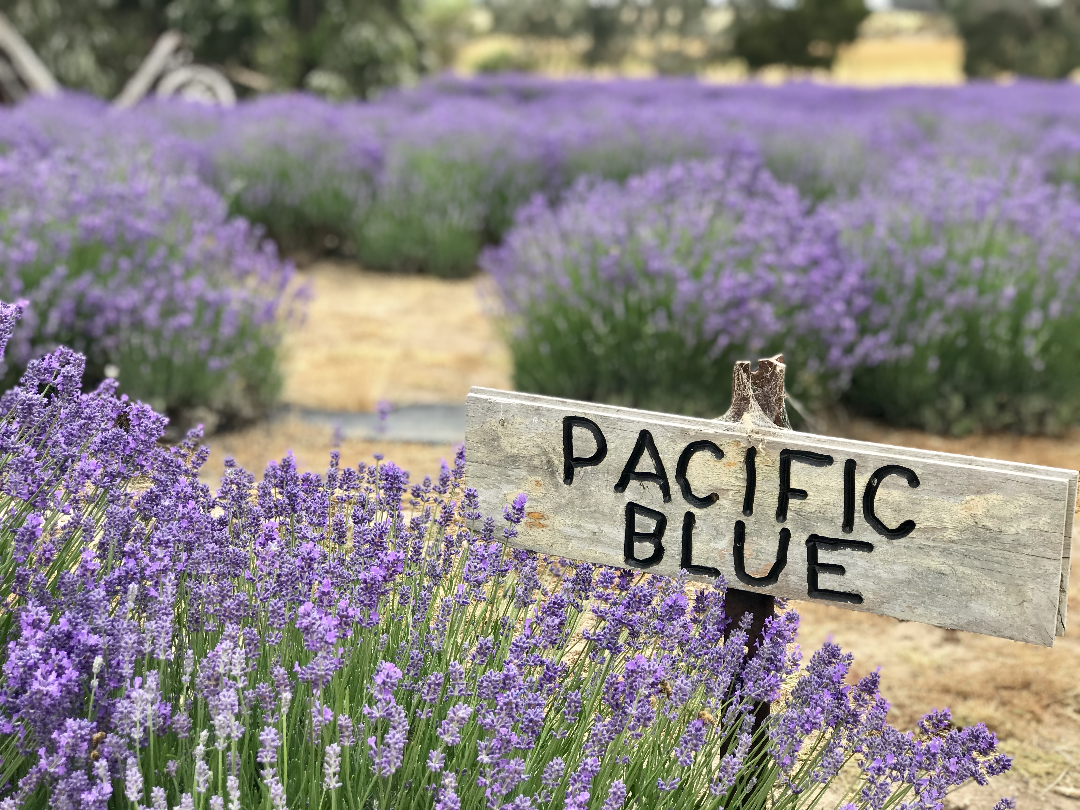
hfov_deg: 33.8
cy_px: 405
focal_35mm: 57
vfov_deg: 25.7
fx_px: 1778
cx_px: 540
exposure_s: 1/314
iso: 20
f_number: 2.8
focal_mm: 6.6
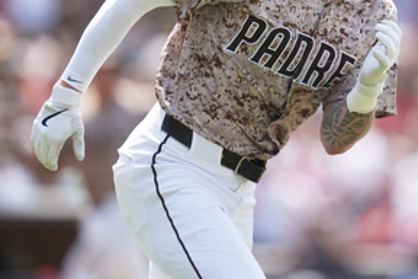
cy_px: 33
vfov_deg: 1.9
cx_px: 299
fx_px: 8266
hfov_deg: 2.9
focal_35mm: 712
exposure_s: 1/3200
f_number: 2.8
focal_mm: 400
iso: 400
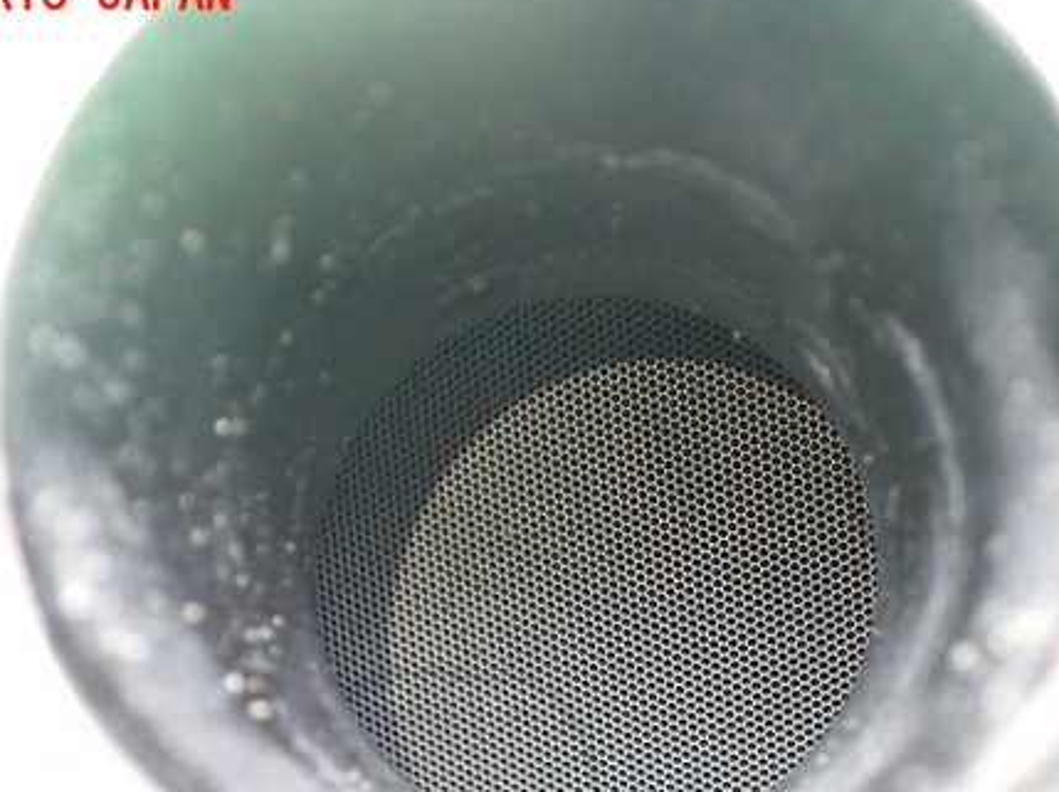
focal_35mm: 42
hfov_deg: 44.8
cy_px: 518
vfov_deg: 34.0
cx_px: 523
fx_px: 1284
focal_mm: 5.4
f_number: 2.3
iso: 800
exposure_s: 1/125
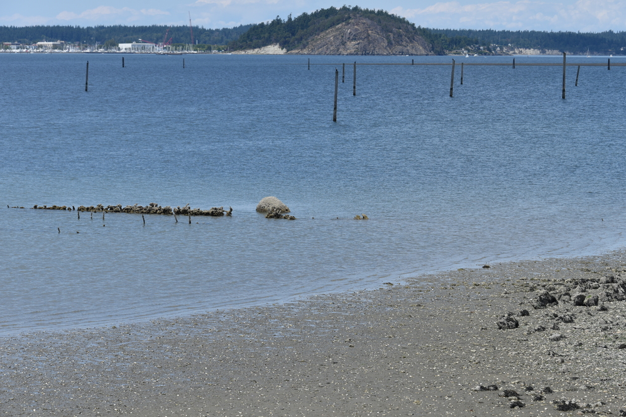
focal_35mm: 144
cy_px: 214
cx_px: 398
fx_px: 2504
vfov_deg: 9.5
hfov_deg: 14.2
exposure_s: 1/320
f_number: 9
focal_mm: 112
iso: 100
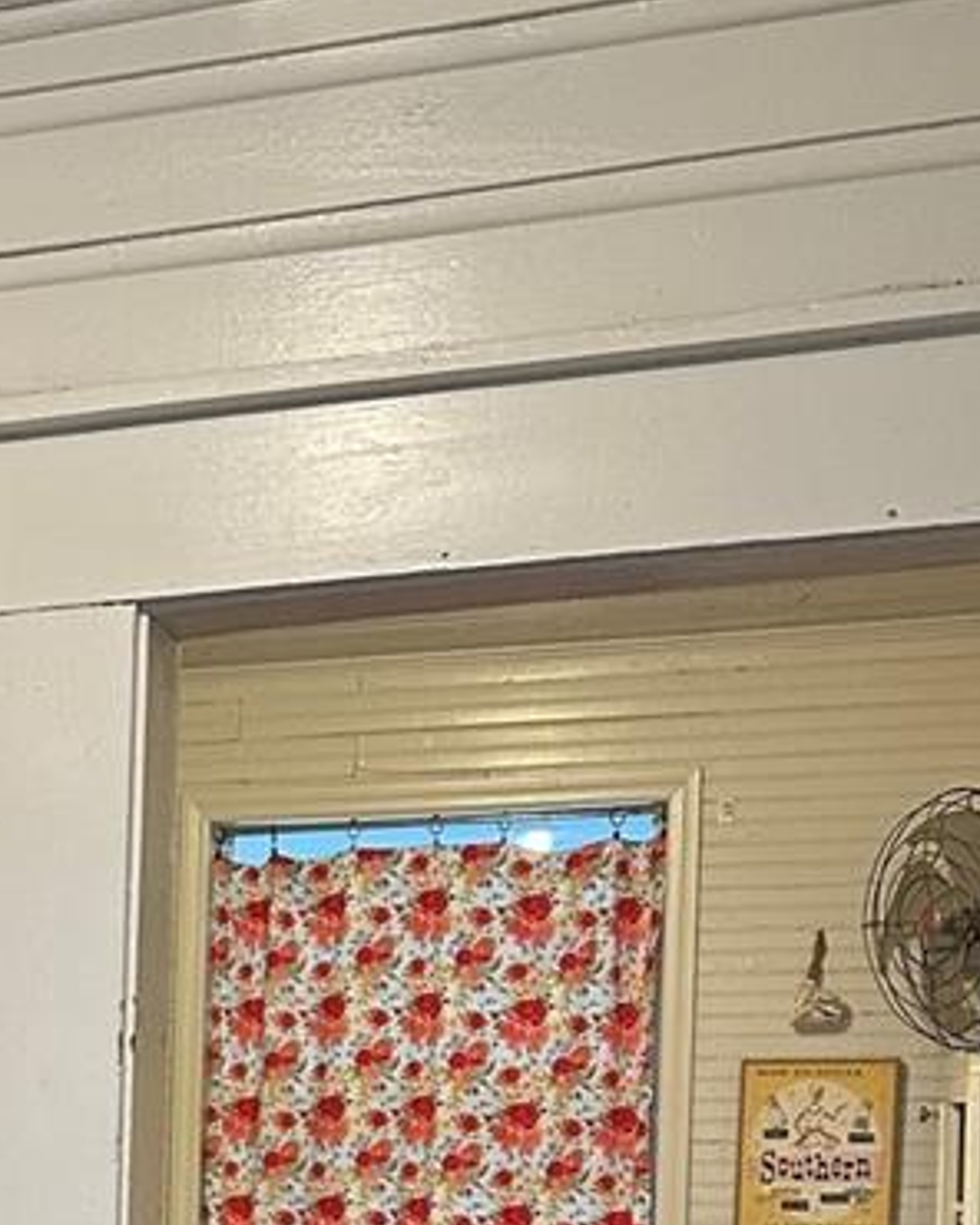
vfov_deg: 23.4
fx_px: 2755
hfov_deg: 18.3
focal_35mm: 76
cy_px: 1371
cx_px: -417
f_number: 1.78
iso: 250
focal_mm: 6.86
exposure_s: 1/60
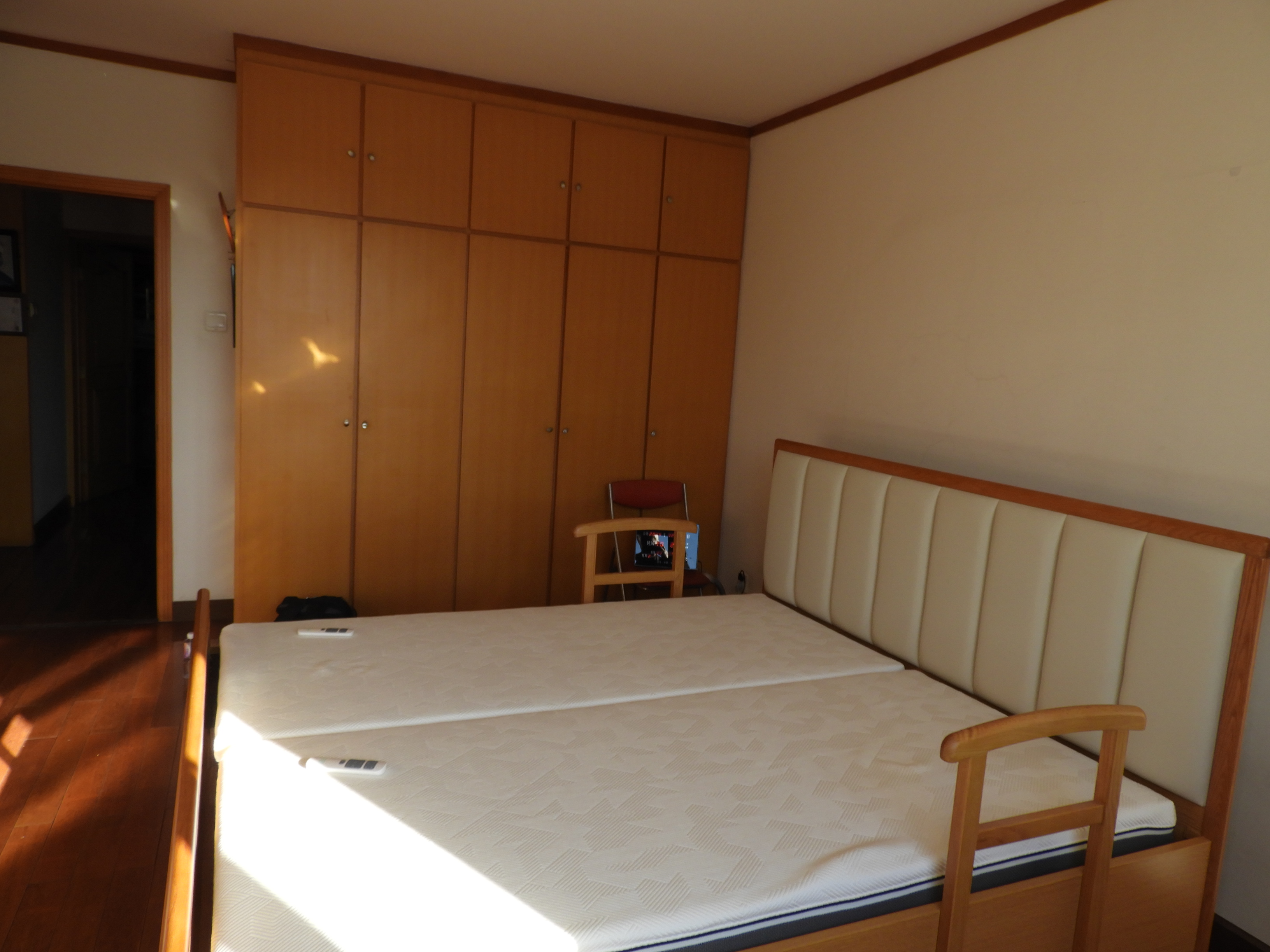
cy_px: 476
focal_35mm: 24
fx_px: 881
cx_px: 635
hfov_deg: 71.6
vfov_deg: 56.8
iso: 100
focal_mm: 4.3
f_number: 3.3
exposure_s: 1/125
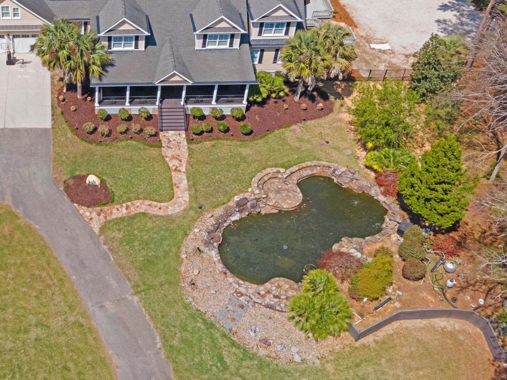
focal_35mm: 46
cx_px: 86
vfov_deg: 30.8
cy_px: 78
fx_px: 674
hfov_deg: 39.3
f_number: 2.8
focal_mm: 4.5
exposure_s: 1/640
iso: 100
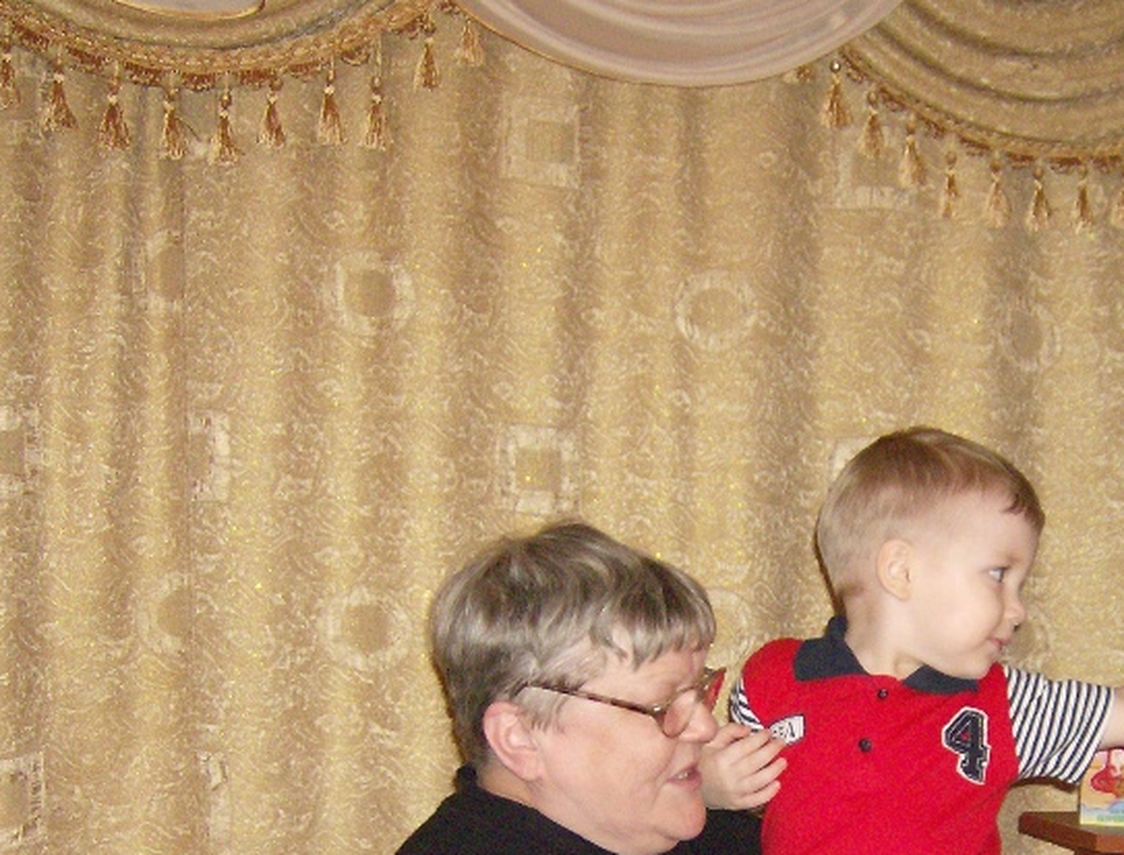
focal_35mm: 67
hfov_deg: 28.3
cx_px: 877
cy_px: 727
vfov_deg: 21.7
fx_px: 2187
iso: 200
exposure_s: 1/60
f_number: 2.8
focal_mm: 6
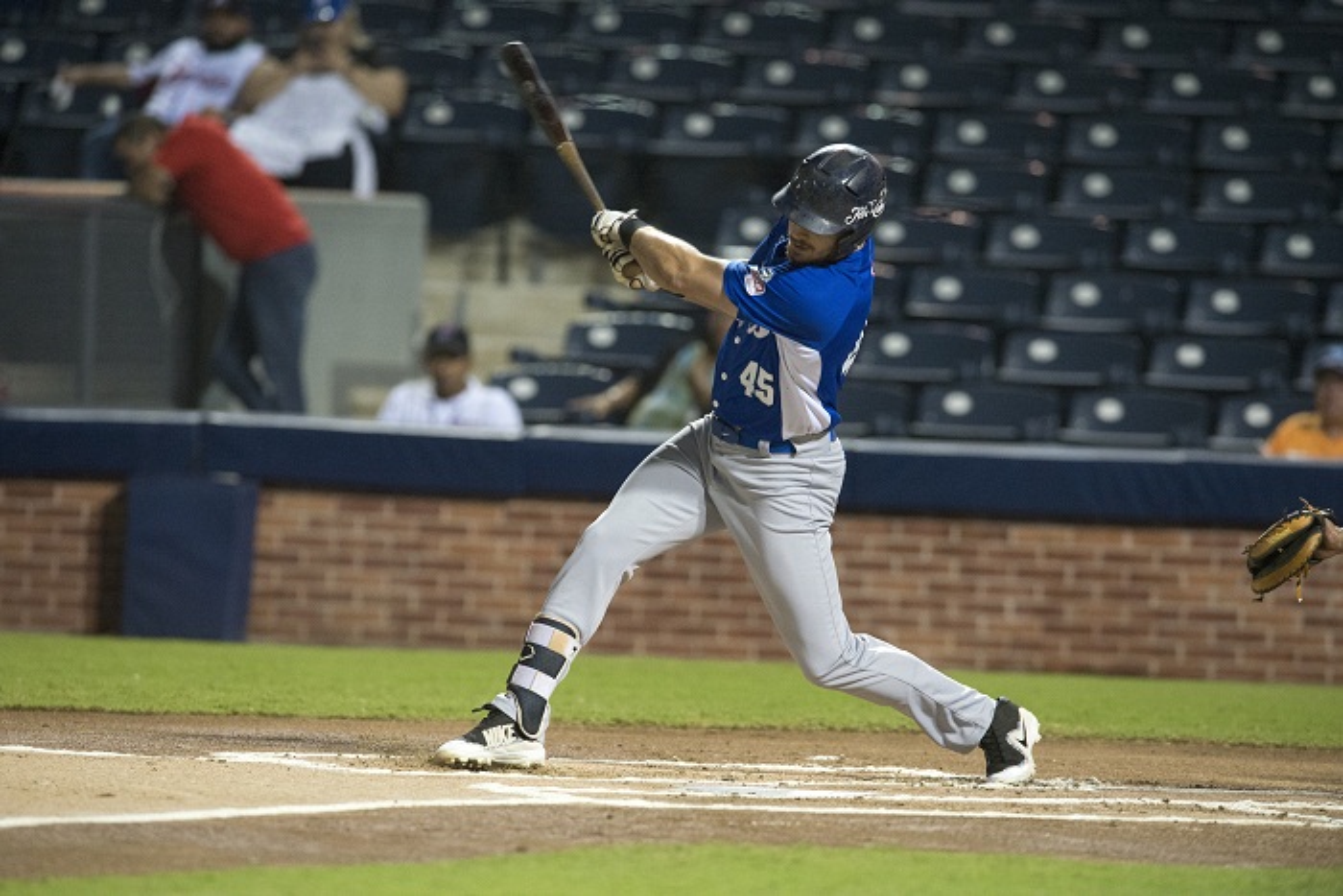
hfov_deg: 5.2
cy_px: 448
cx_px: 672
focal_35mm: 400
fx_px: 14924
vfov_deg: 3.4
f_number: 3.5
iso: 5000
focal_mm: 400
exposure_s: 1/1000
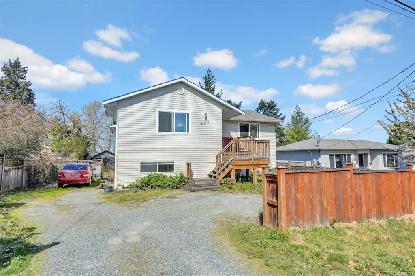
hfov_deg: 86.6
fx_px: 220
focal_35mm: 19
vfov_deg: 64.2
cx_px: 208
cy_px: 138
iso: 400
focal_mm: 19.1
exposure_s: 1/1600
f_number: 8
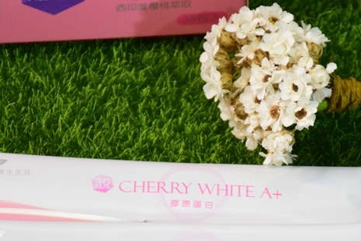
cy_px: 204
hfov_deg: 4.5
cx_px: 227
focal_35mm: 454
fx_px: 4554
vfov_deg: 3.0
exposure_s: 1/100
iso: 1600
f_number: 5.6
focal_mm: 140
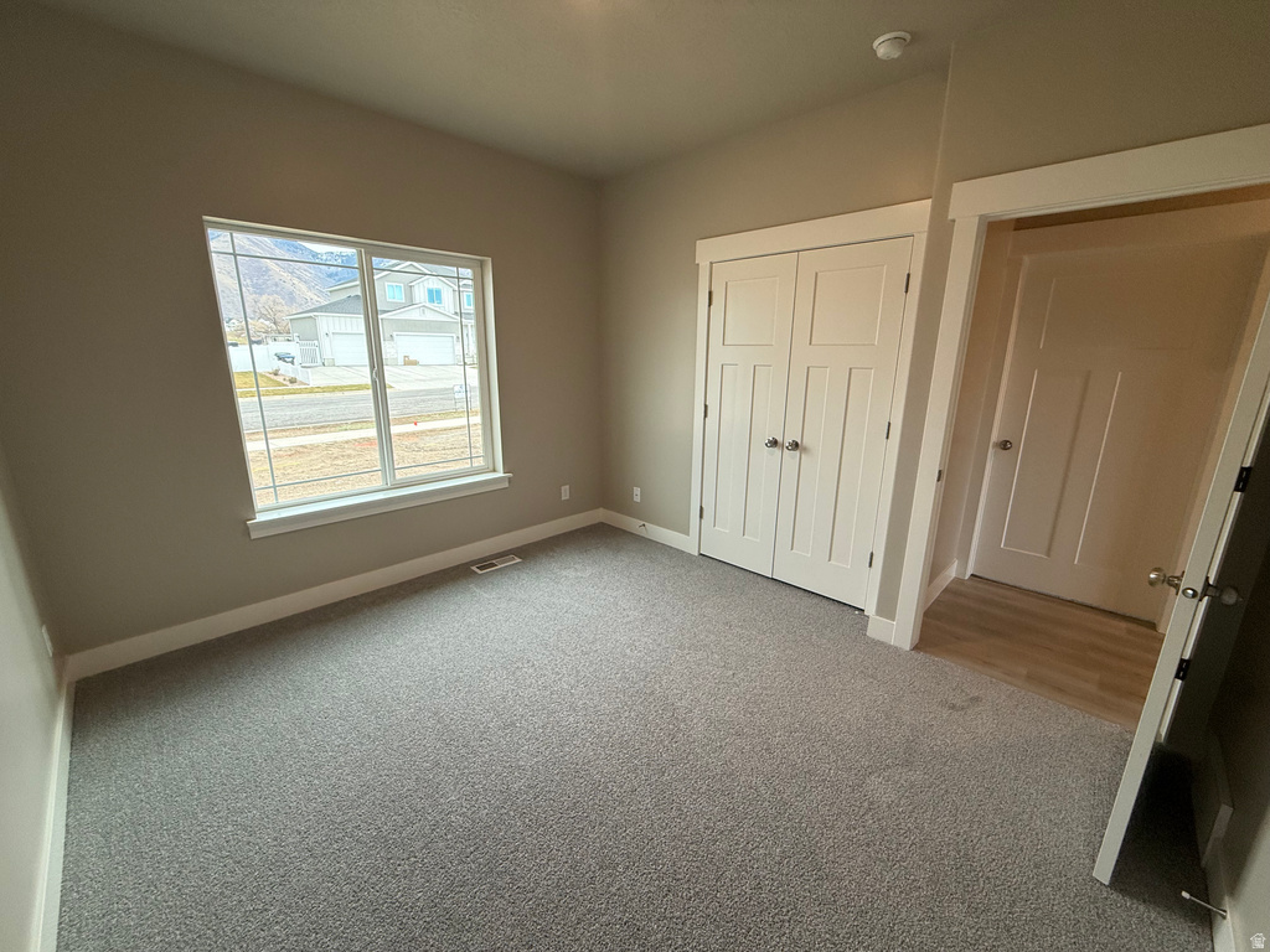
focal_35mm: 14
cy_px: 476
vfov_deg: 85.7
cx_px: 635
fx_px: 514
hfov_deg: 102.1
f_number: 2.2
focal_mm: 2.22
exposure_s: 1/120
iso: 160
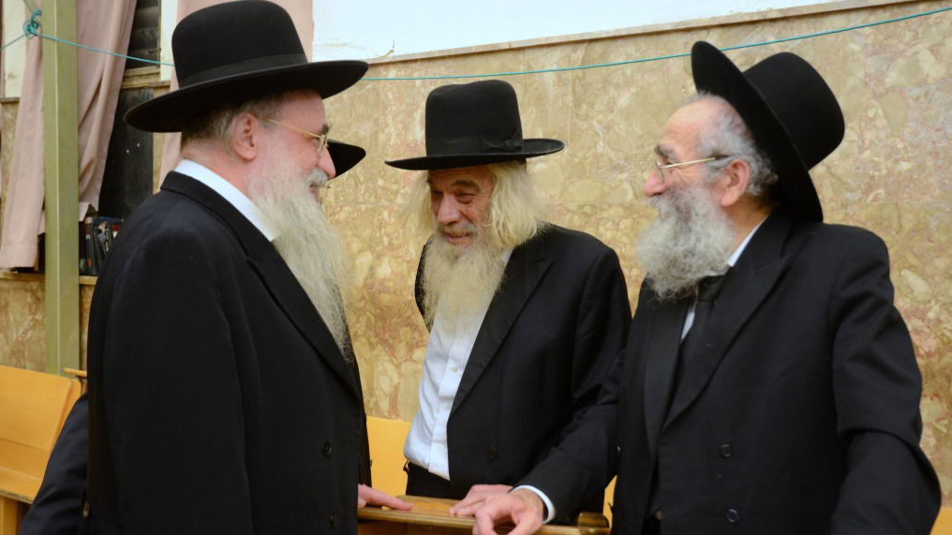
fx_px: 998
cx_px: 476
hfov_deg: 51.0
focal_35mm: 40
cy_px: 275
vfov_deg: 30.0
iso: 1000
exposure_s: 1/125
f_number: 5
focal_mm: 25
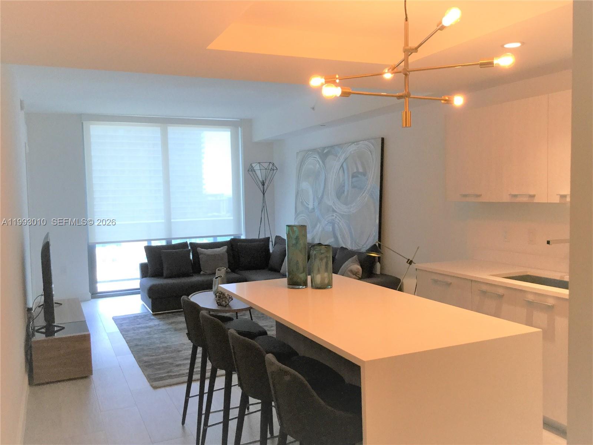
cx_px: 296
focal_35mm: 31
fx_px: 531
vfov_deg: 45.4
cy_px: 222
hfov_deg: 58.4
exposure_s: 1/30
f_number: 2.4
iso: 40
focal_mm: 3.3
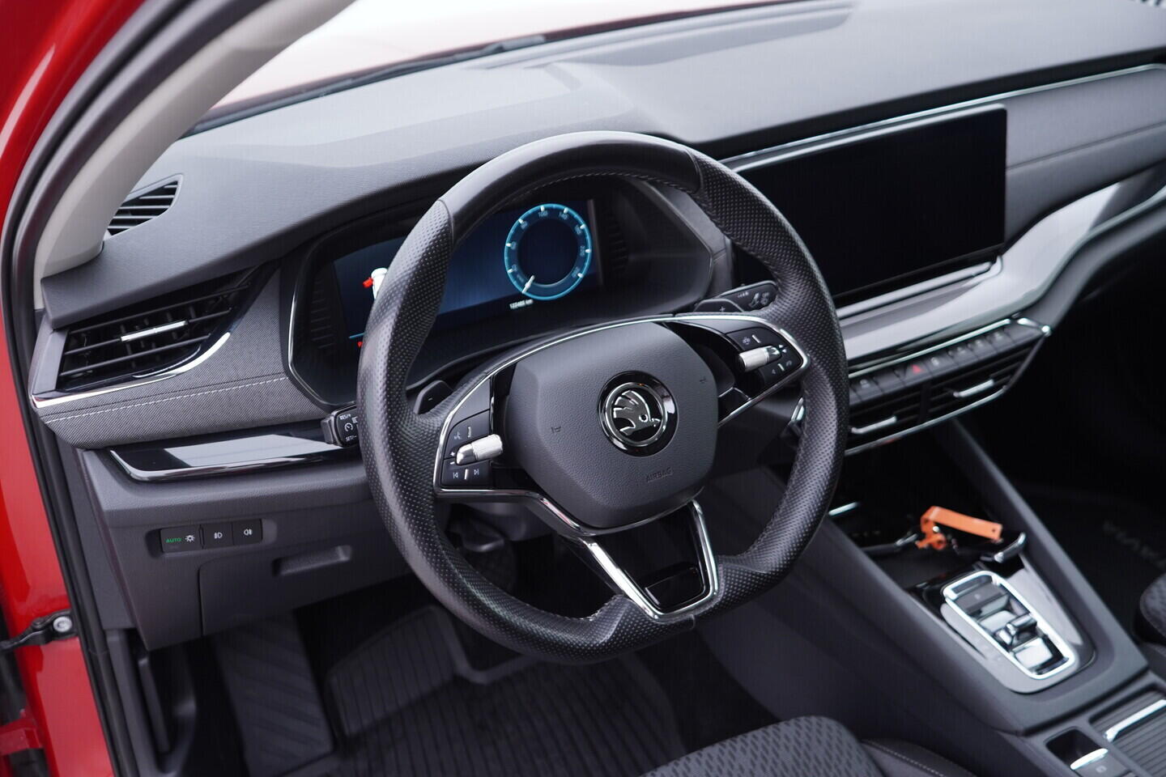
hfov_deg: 53.1
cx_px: 583
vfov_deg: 36.9
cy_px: 388
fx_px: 1166
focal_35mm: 36
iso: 250
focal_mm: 24
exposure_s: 1/40
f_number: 2.8
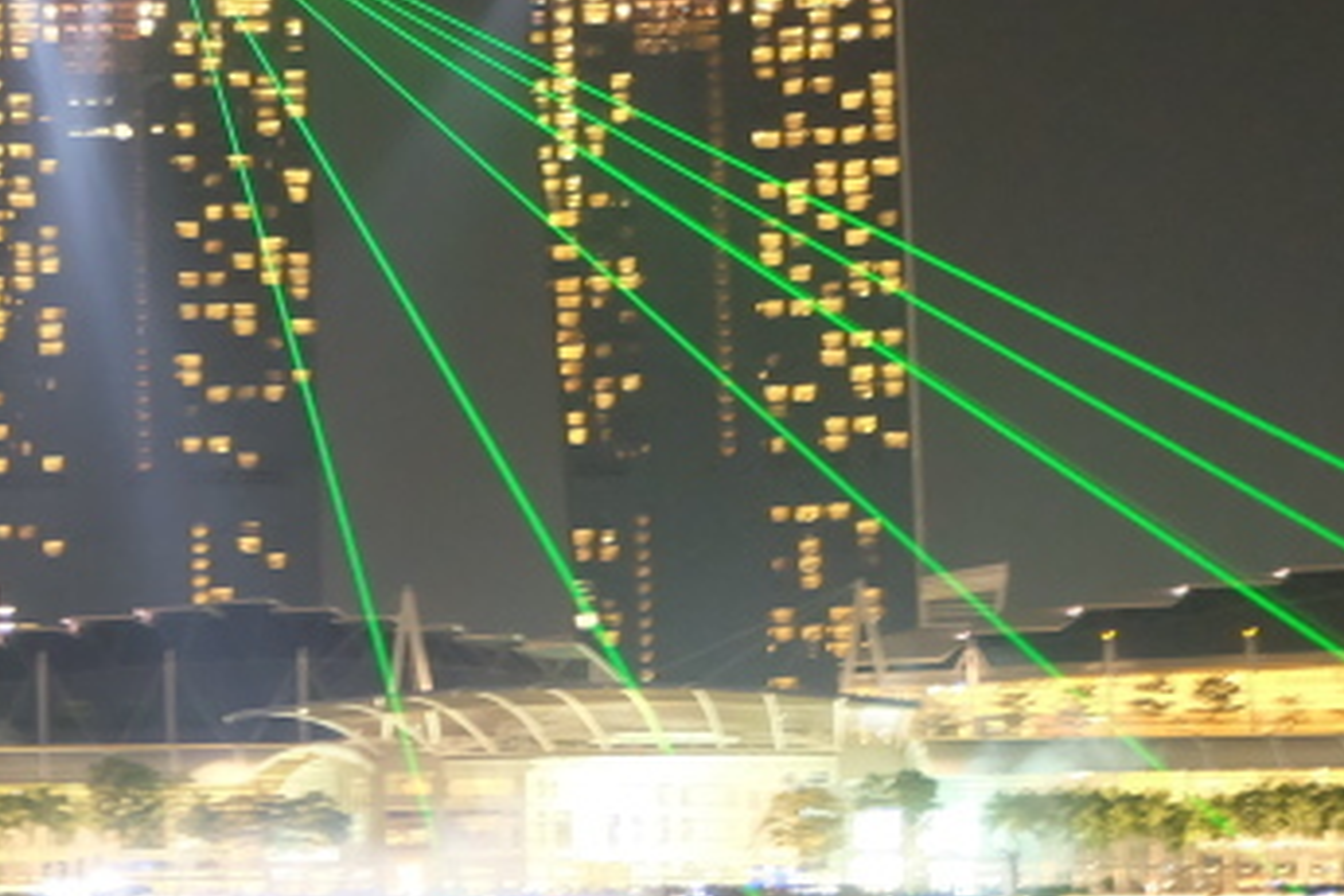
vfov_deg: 13.2
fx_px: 3882
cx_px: -191
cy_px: 504
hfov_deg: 18.8
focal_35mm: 104
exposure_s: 1/4
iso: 3200
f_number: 4.2
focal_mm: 23.2
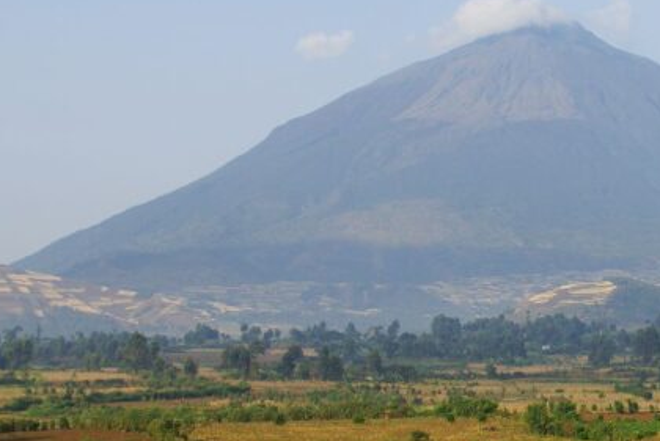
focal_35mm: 95
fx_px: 1743
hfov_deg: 20.9
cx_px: 629
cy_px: 265
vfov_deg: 14.4
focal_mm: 26
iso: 100
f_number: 13
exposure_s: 1/125
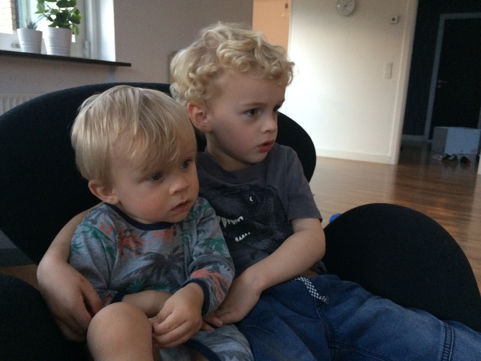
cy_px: 180
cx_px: 240
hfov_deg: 61.7
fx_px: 403
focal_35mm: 29
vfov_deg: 48.2
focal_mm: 4.15
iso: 320
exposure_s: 1/20
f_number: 2.2
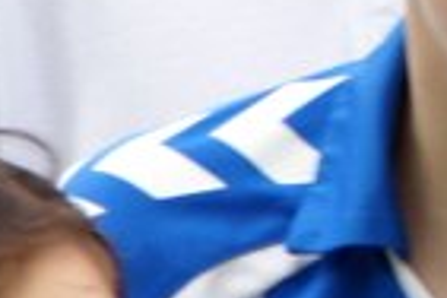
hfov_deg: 1.0
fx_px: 24409
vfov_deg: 0.7
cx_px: 536
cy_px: -78
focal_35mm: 1966
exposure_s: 1/400
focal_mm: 180
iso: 400
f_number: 6.3
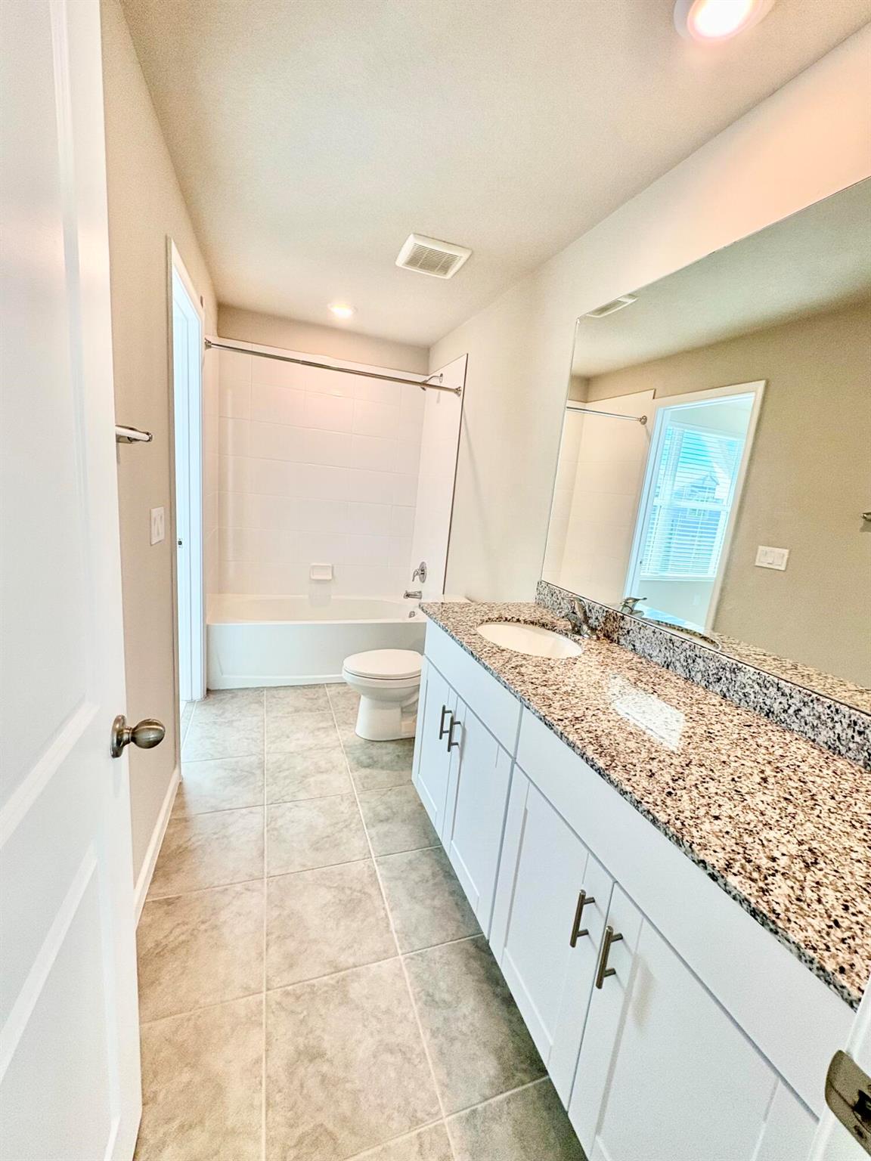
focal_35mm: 14
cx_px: 436
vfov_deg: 102.1
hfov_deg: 85.7
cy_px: 580
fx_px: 470
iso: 100
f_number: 2.2
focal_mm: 2.22
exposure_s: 1/123
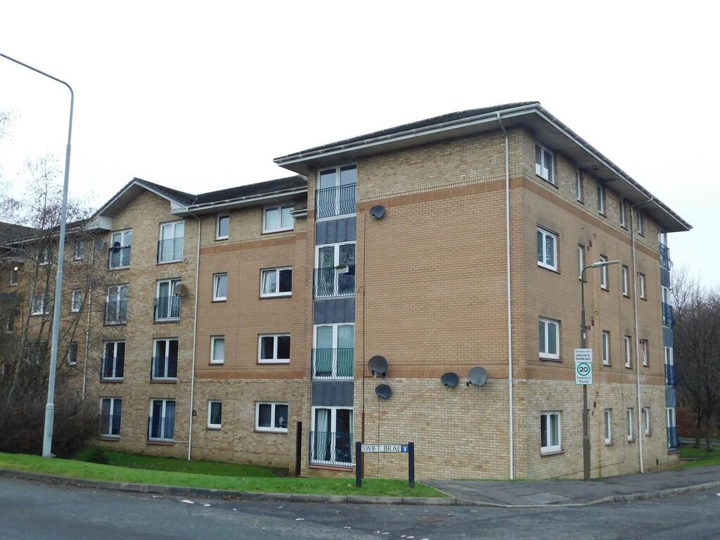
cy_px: 270
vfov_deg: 39.7
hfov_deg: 51.4
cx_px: 360
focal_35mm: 36
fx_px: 749
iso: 125
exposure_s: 1/80
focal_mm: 6.3
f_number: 3.5
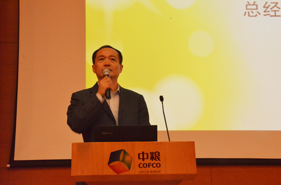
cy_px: 92
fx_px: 514
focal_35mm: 66
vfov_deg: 20.5
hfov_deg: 30.6
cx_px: 140
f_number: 20
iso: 6400
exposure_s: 1/15
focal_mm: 44
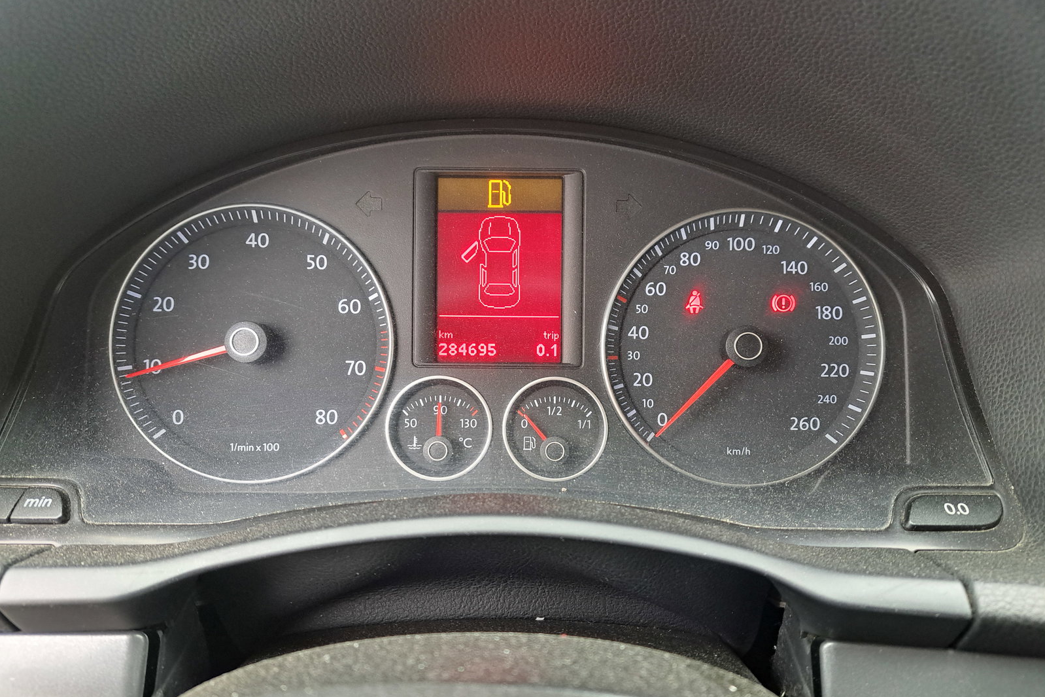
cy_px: 374
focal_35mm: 25
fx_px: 726
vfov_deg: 51.2
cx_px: 522
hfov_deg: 71.5
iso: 200
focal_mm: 5.23
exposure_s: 1/50
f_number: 1.8
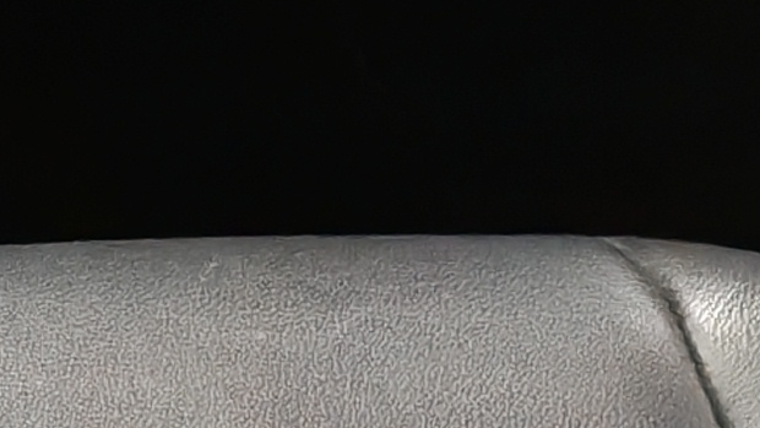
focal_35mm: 223
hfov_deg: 8.0
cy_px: -454
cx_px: -1657
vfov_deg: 5.3
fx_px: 4495
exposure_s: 1/50
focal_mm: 6.12
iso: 2500
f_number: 1.9
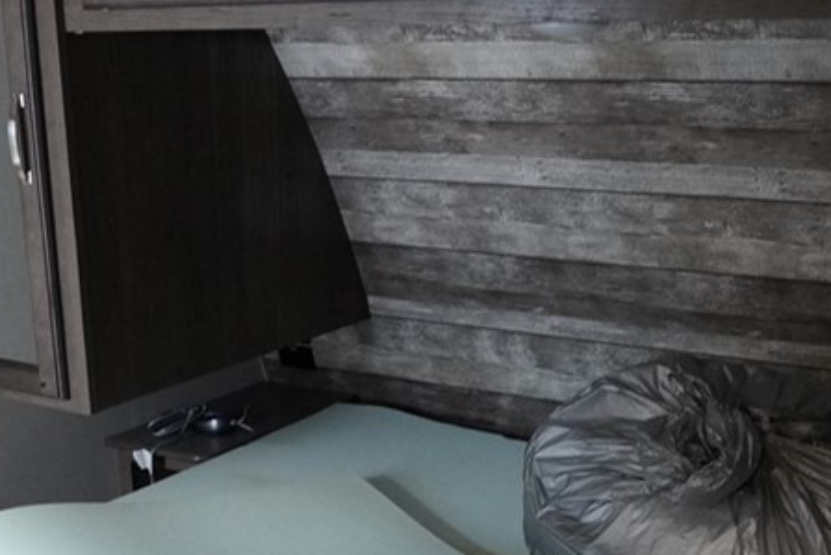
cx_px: 482
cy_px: 355
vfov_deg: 26.9
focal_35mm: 50
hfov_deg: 39.5
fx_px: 1154
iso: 3200
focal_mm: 14
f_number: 4
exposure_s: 1/30
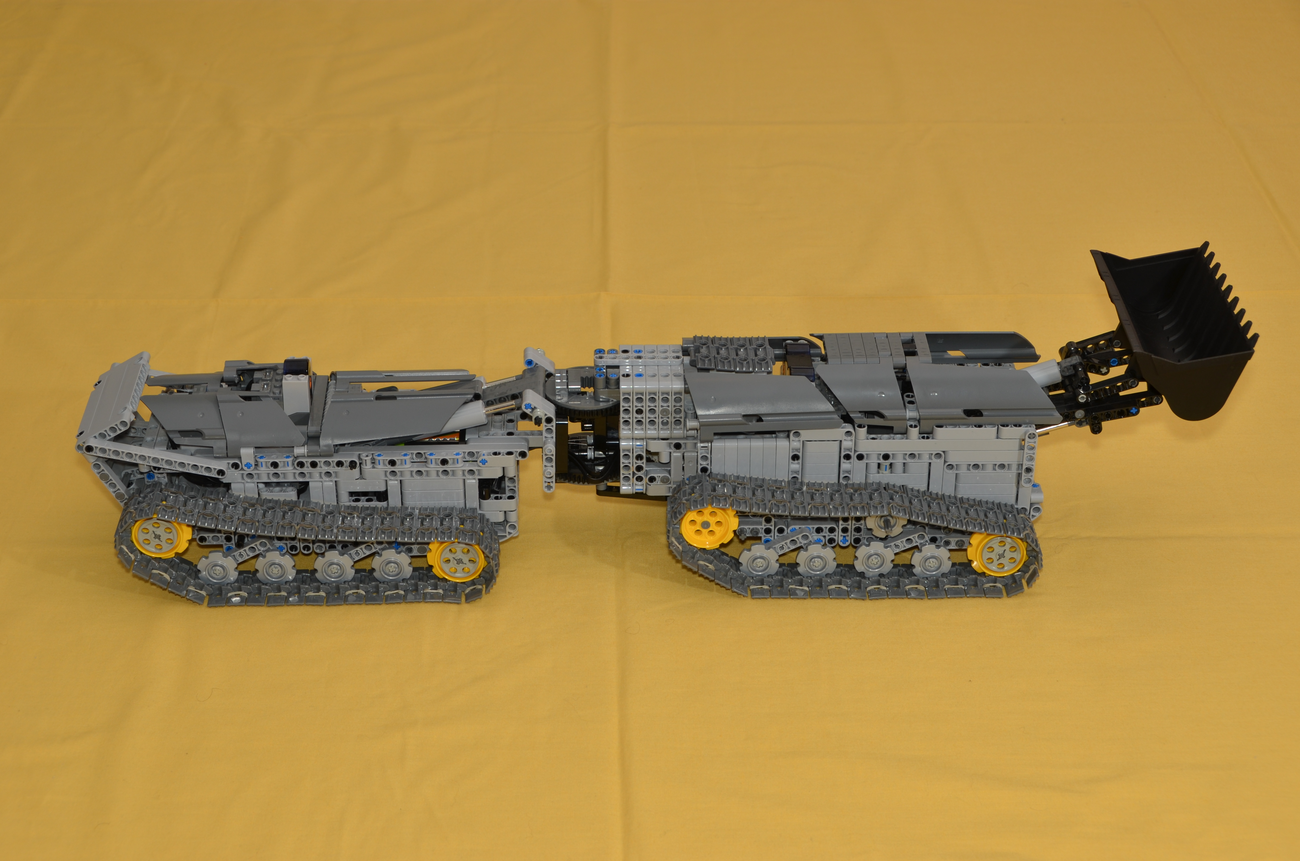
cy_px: 430
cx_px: 650
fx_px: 2270
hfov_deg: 32.0
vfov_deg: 21.5
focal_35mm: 63
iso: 100
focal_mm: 42
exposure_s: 1/60
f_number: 8
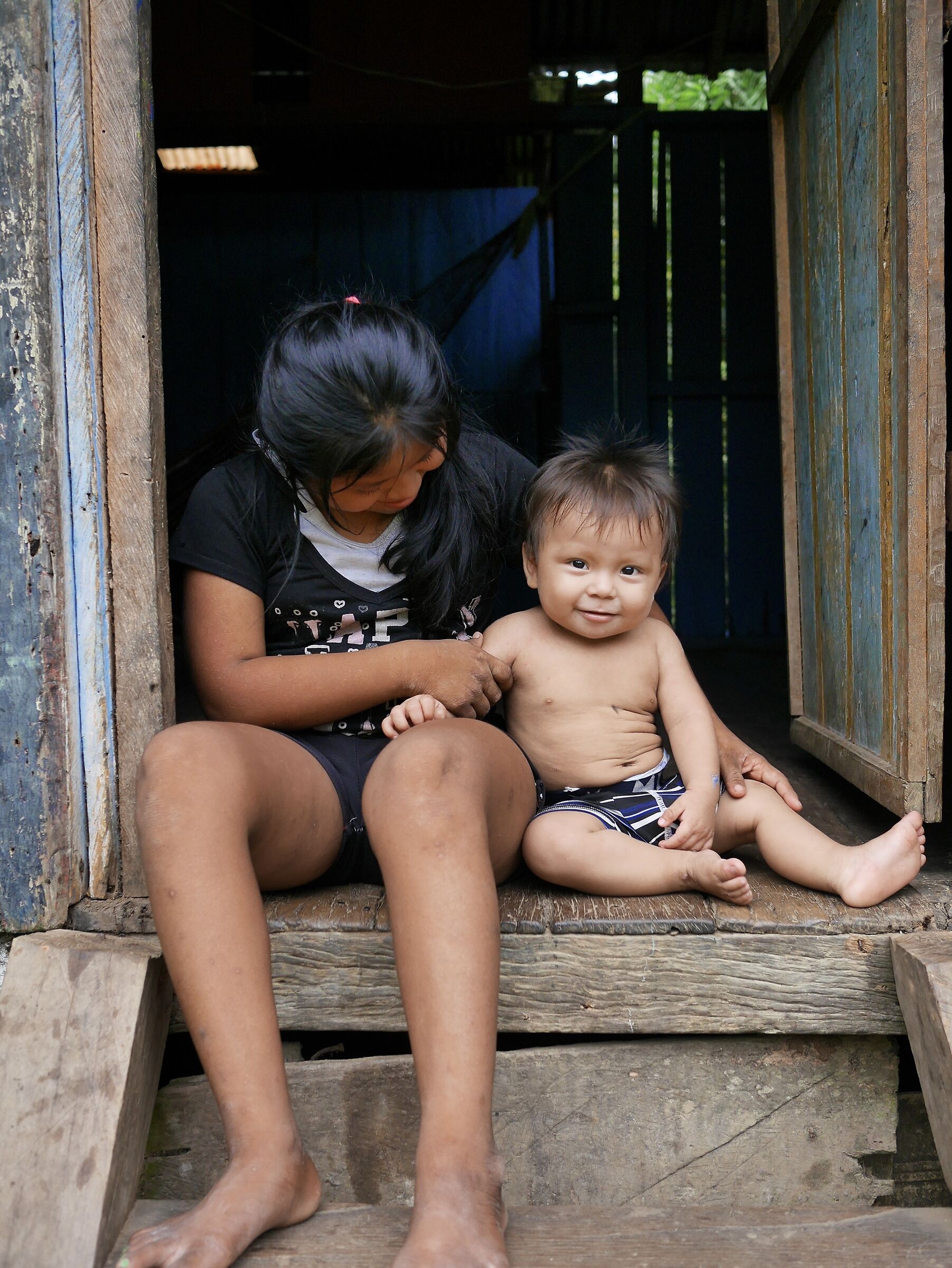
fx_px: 1466
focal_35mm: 40
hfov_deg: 36.0
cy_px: 634
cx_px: 476
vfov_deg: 46.8
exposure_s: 1/2000
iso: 400
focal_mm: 20
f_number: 2.5
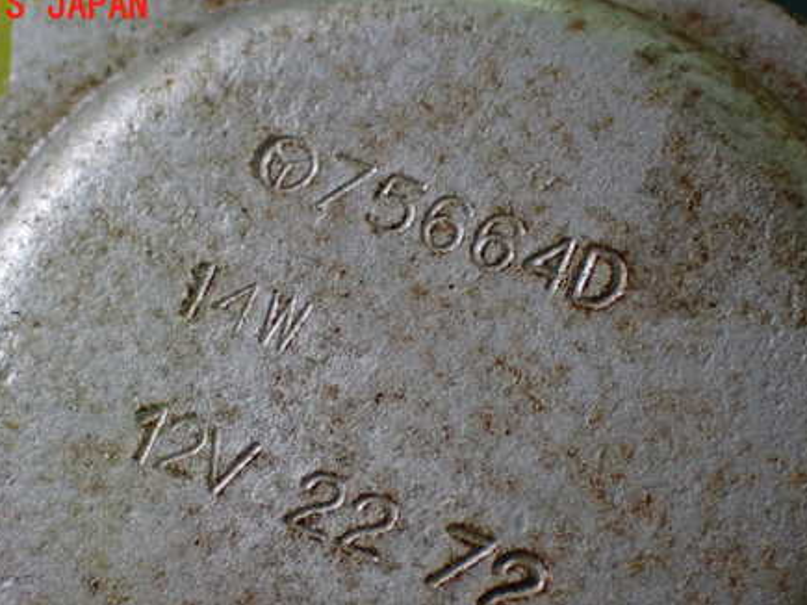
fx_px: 1865
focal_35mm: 80
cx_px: 367
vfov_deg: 18.4
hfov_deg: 24.4
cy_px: 401
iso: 800
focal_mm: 10.35
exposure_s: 1/125
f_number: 3.5
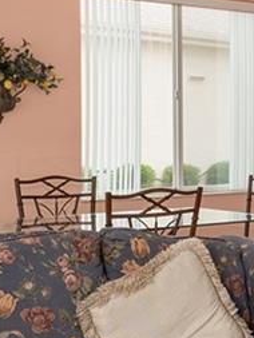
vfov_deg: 23.0
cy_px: 144
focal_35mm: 85
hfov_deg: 14.4
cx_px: 513
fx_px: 831
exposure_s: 1/80
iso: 500
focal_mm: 14
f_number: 8
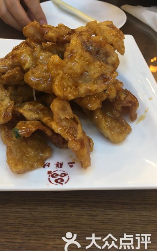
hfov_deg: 37.0
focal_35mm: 34
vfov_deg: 56.7
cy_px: 123
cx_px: 57
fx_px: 233
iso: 64
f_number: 2.2
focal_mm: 4.15
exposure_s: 1/33
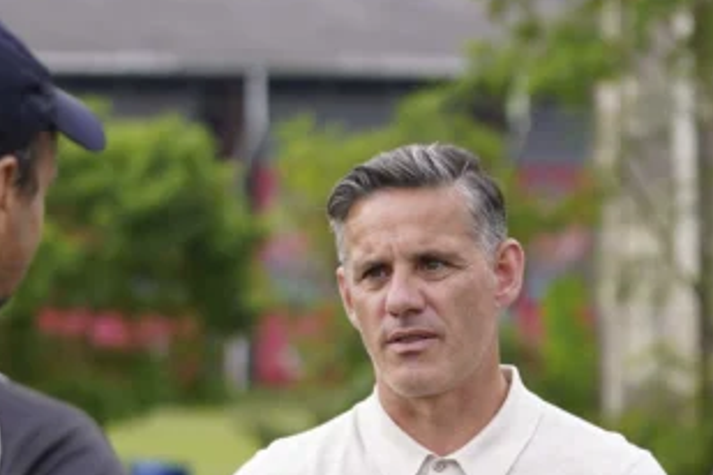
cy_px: 438
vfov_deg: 6.6
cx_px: 407
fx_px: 4139
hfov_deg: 9.8
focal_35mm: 209
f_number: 2.8
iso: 125
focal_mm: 70
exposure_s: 1/250
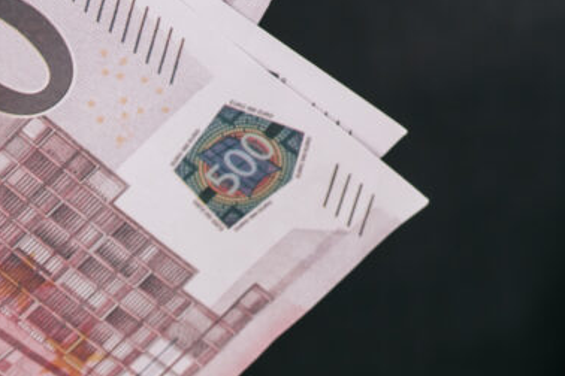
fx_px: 8929
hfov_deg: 3.6
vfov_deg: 2.4
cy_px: 429
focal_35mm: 569
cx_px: 6
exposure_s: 1/200
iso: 100
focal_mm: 105
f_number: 5.6
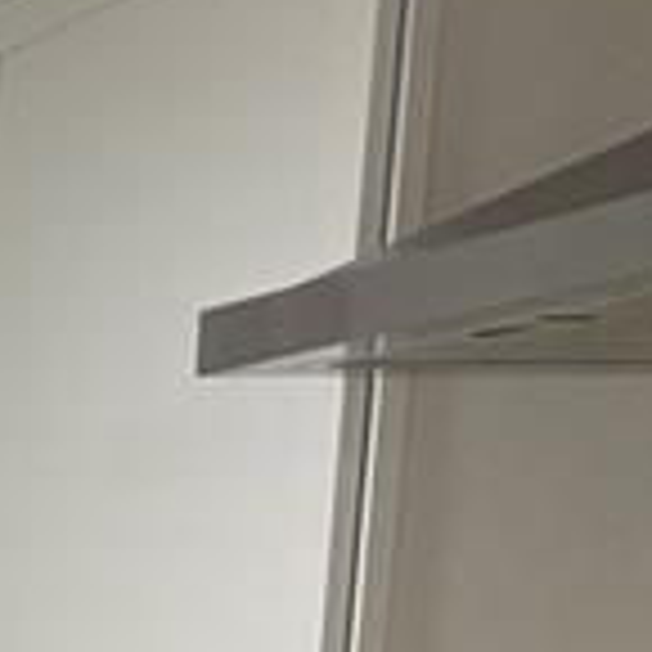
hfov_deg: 9.2
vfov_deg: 10.8
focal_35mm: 150
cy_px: 1232
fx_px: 3196
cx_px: -1335
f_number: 1.78
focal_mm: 6.76
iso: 160
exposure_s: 1/60
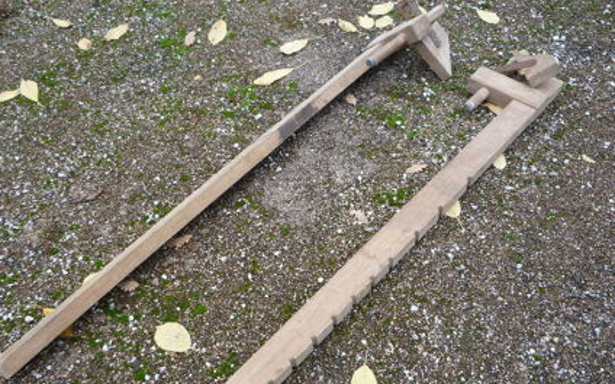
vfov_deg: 35.1
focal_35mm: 36
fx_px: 603
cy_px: 241
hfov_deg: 54.0
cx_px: 293
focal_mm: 5.2
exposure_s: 1/100
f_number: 4
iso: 100
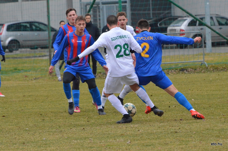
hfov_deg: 4.9
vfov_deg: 3.3
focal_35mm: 420
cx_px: 114
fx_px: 2655
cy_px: 76
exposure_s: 1/1600
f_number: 10
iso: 6400
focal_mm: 280
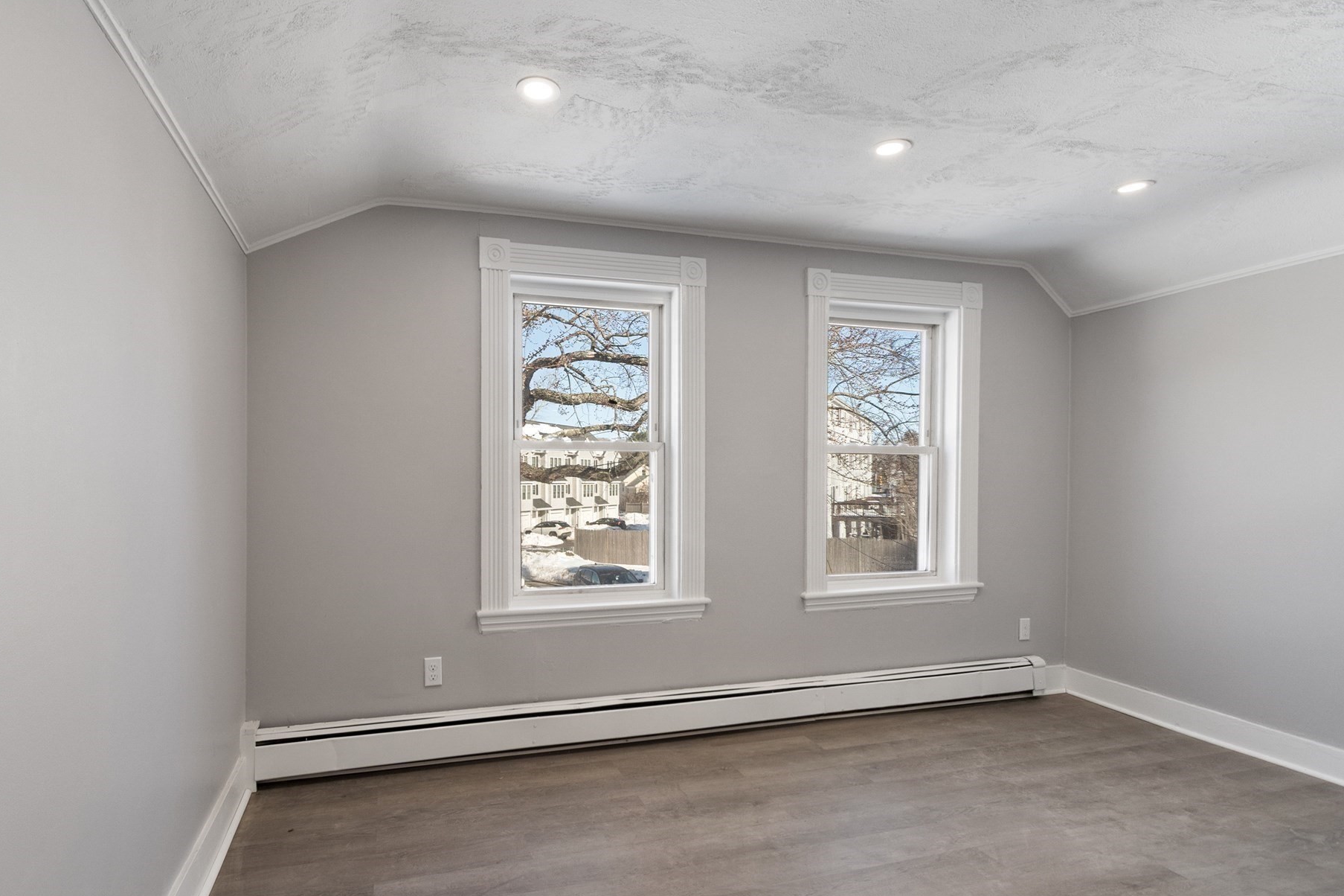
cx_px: 608
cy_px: 465
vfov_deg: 70.4
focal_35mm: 17
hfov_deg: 93.0
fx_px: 635
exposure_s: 1/10
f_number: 8
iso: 320
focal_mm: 10
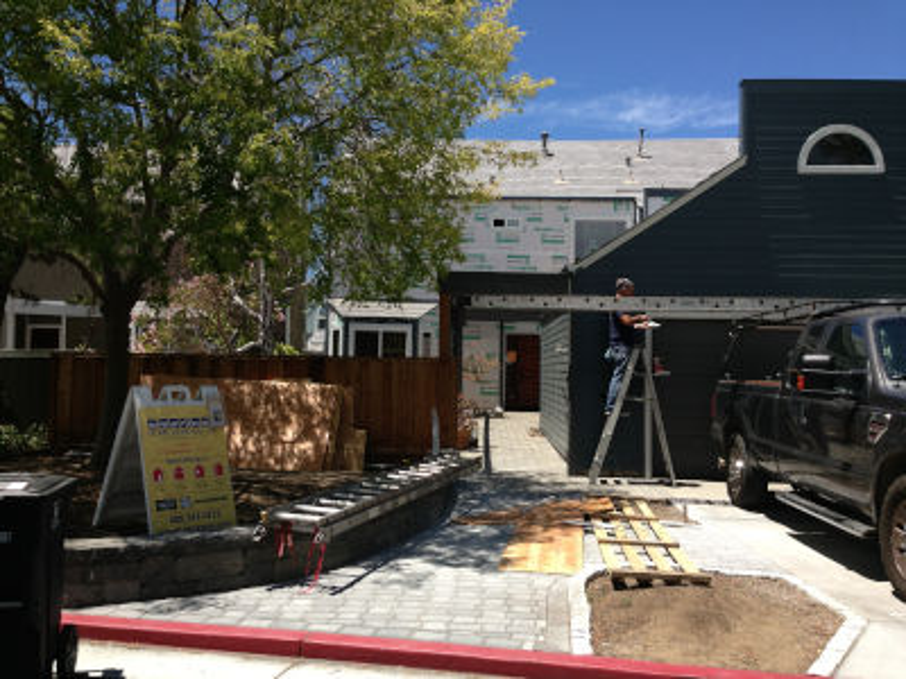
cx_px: 453
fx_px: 864
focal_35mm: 33
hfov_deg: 55.4
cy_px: 340
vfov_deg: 42.9
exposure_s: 1/1235
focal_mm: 4.13
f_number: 2.4
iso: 50
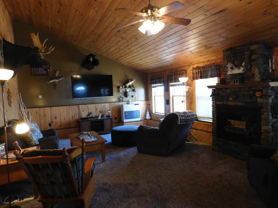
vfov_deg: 58.9
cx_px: 139
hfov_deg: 73.9
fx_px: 185
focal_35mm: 23
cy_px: 104
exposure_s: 1/30
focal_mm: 4
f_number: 3
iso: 400
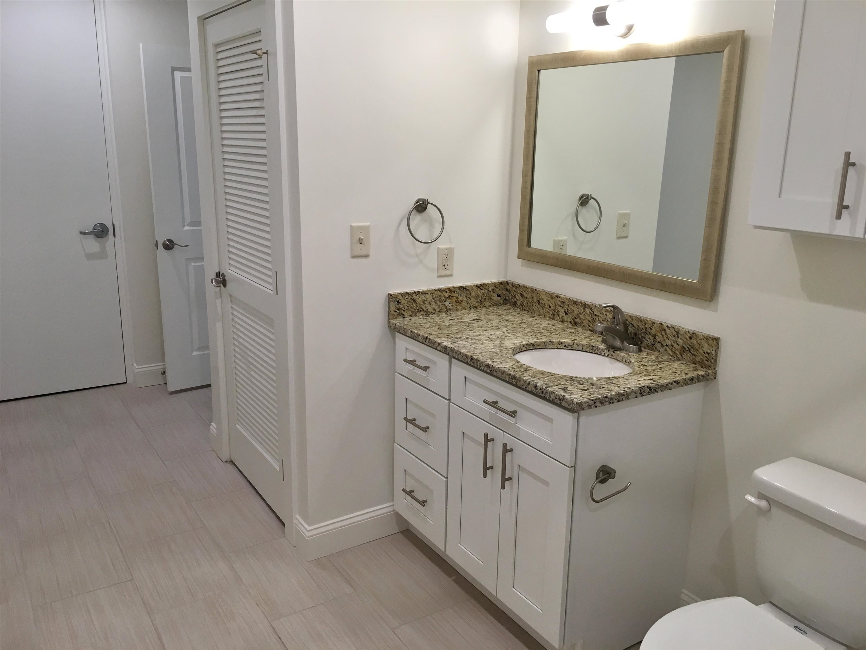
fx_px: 726
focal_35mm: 29
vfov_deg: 48.2
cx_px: 433
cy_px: 325
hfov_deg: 61.7
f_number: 2.2
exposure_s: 1/33
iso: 32
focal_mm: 4.15
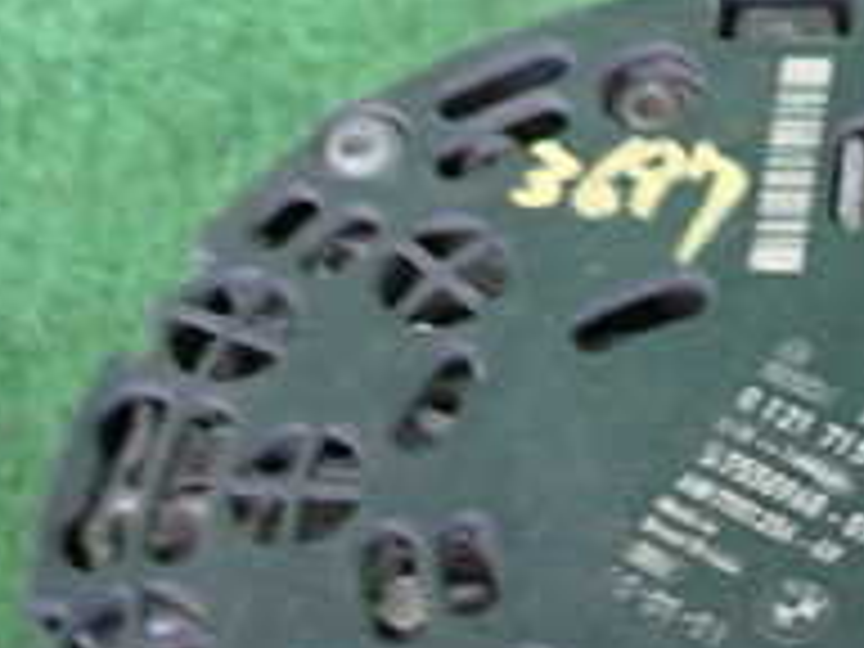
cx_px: 774
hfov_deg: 24.3
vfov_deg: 17.9
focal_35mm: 78
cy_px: 788
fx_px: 1947
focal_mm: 4.5
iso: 500
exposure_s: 1/30
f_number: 2
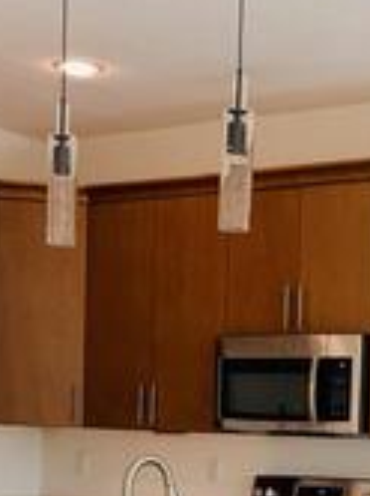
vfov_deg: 32.2
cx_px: 289
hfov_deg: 24.8
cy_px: 409
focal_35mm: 58
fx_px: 829
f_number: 1.78
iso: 100
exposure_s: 1/372
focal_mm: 6.76
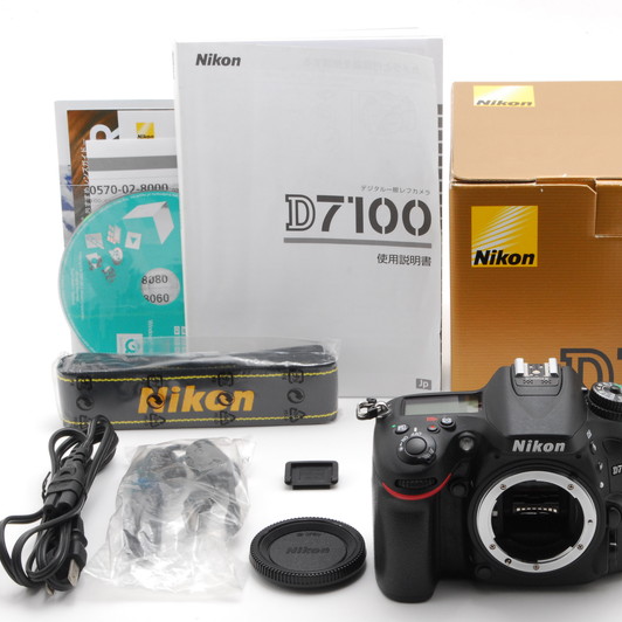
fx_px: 2148
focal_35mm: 106
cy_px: 312
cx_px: 431
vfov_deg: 16.5
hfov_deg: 16.4
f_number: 16
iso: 400
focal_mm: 55
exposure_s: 1/100
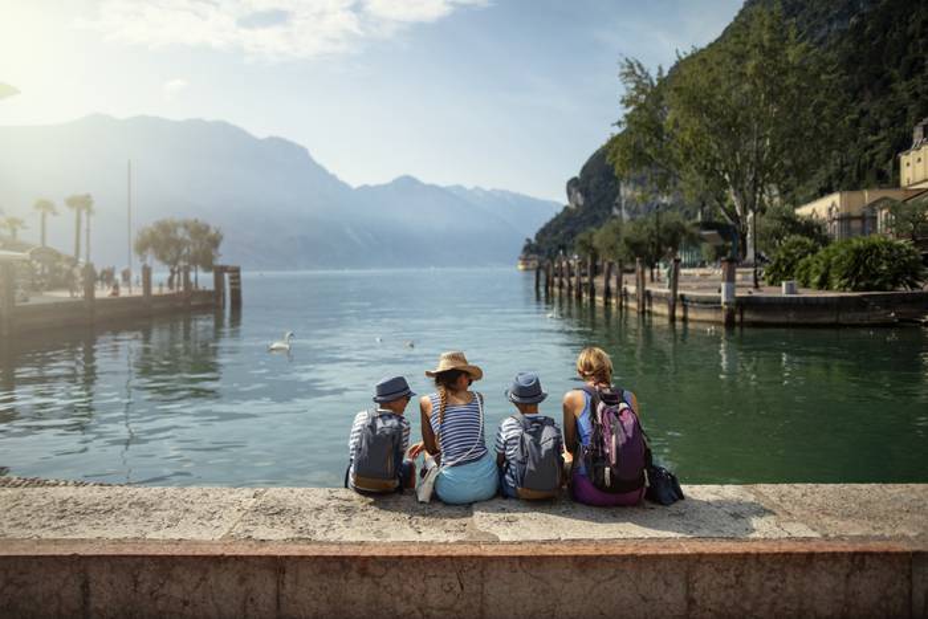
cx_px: 464
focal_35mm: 24
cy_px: 310
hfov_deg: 73.7
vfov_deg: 53.2
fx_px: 619
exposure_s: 1/6400
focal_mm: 24
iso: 64
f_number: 1.4
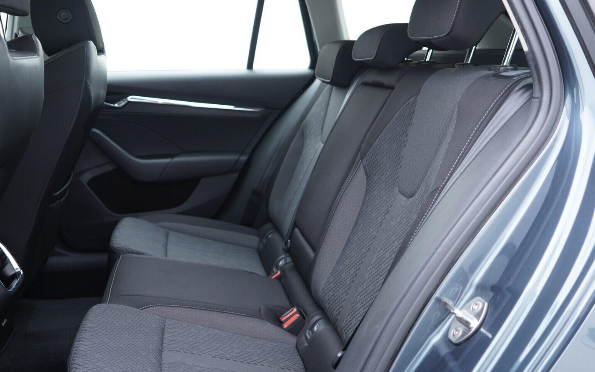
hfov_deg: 52.8
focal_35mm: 37
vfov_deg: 34.4
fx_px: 600
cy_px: 188
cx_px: 299
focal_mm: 24
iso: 320
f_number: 2.8
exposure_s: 1/40
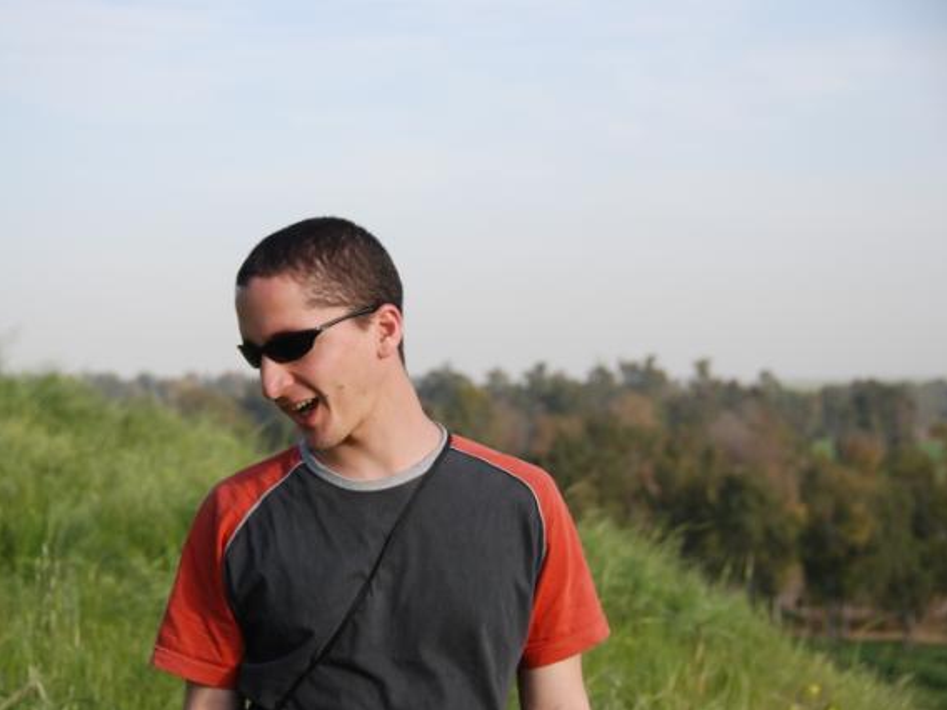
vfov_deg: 14.6
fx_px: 2763
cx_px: 422
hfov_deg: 19.4
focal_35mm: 101
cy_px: 354
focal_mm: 62
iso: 200
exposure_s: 1/500
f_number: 5.6
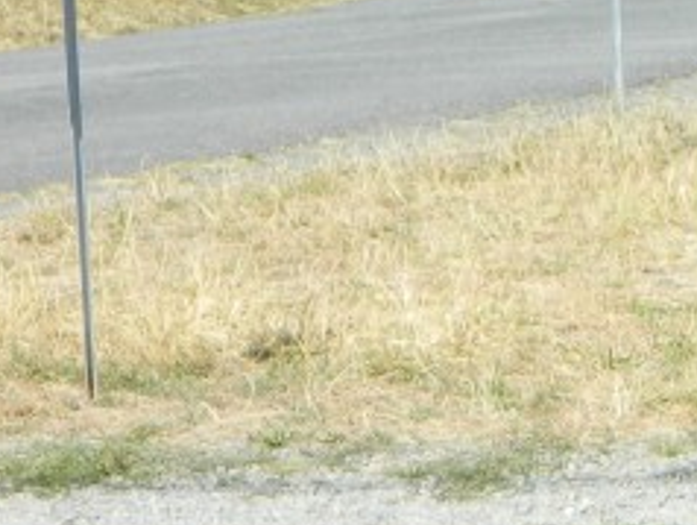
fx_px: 6067
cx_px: 1180
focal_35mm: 301
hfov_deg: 6.5
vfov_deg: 4.9
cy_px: 53
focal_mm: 12.6
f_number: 4
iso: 80
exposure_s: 1/400
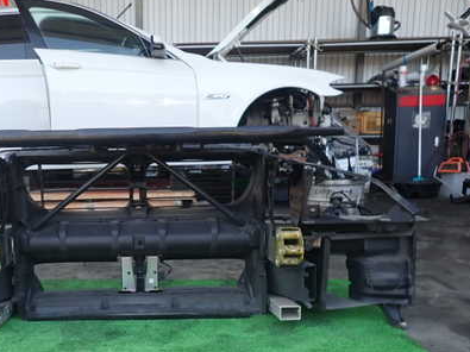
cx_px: 150
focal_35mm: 38
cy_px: 251
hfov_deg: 48.0
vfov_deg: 37.0
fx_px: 516
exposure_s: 1/30
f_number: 5.6
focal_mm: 4.5
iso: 100
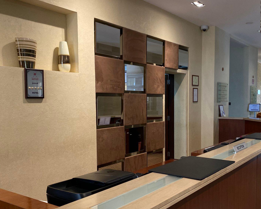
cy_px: 121
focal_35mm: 37
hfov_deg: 48.9
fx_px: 286
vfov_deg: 40.0
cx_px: 151
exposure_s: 1/100
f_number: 1.8
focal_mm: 4.25
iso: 100
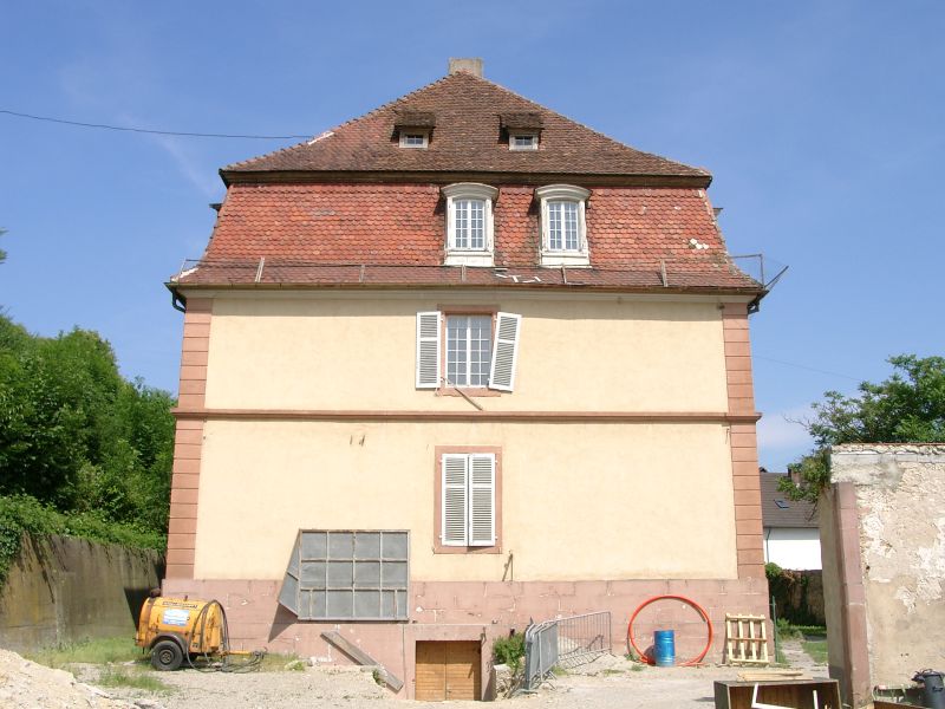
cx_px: 472
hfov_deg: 54.0
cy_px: 354
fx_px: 928
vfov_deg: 41.8
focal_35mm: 34
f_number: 4
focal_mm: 7.16
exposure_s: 1/678
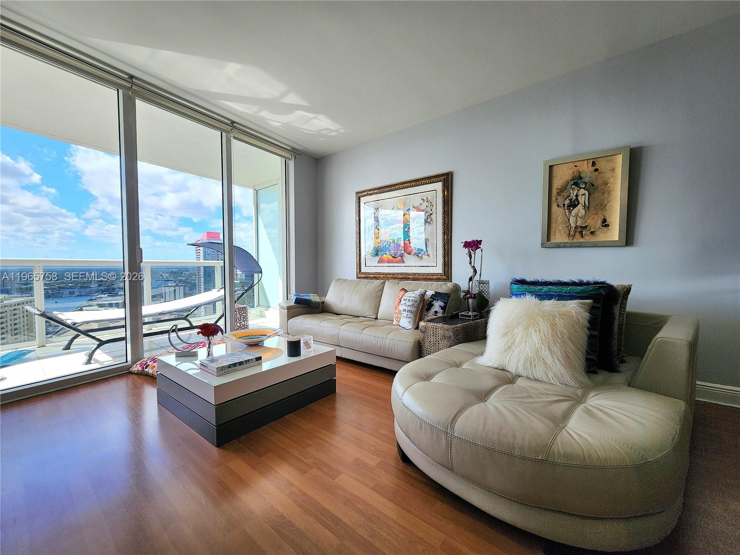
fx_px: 278
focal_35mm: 13
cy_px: 278
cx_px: 370
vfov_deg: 89.9
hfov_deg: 106.2
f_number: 2.2
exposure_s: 1/217
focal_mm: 2.2
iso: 50
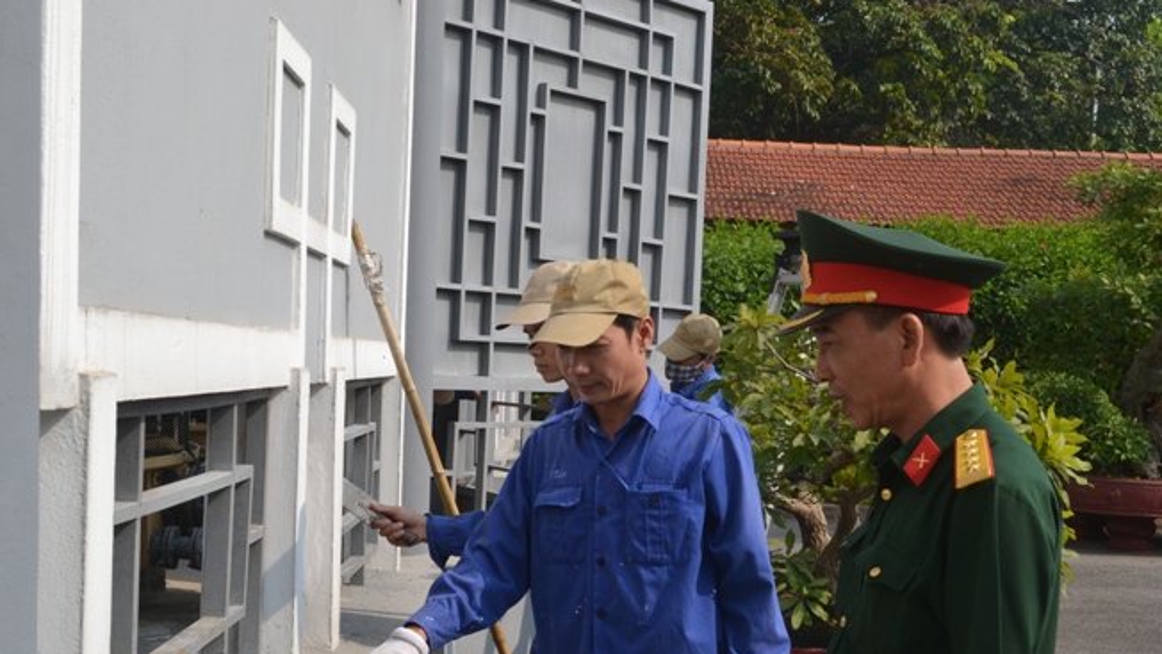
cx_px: 495
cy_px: 438
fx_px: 1448
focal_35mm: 47
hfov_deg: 43.6
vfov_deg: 25.3
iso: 400
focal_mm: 26
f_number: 10
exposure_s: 1/400
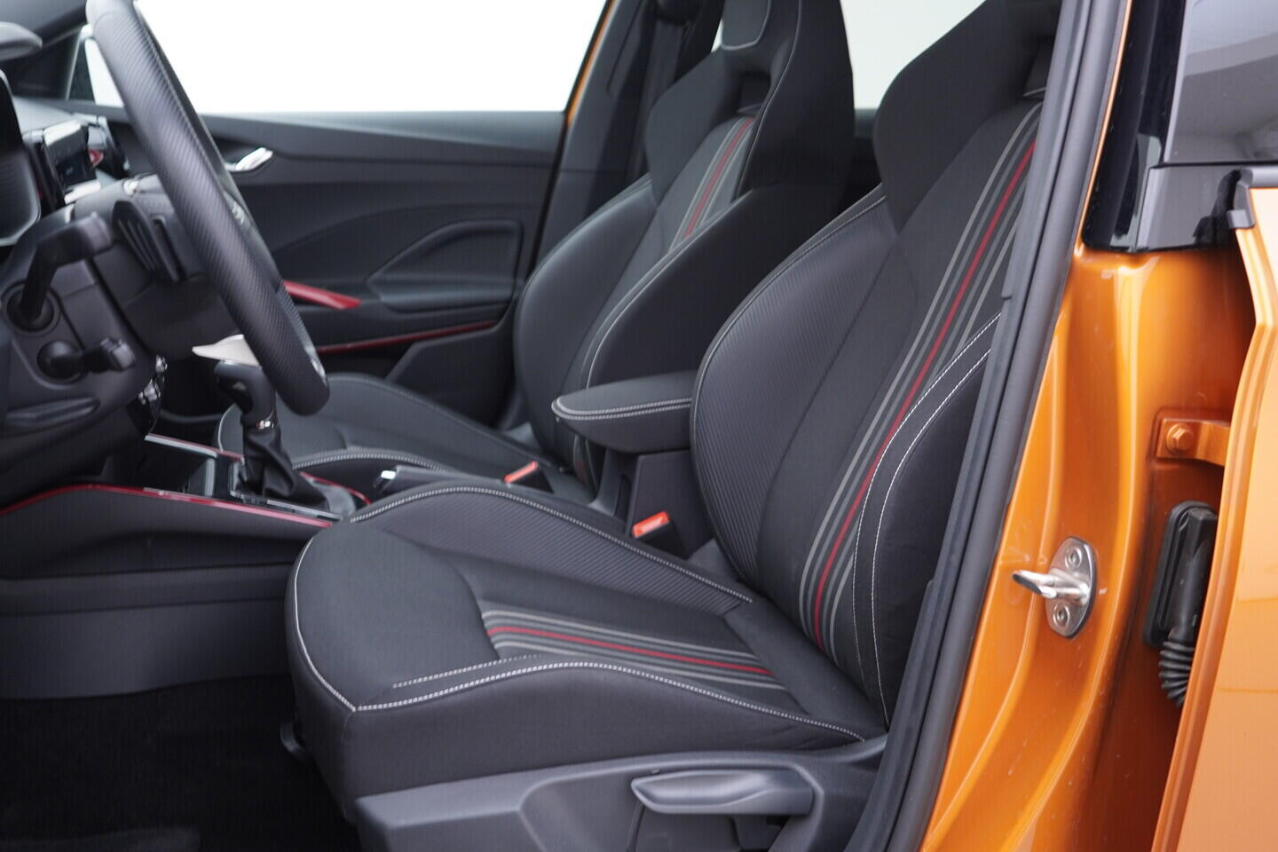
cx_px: 639
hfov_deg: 53.1
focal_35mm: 36
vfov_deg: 36.9
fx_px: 1278
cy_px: 426
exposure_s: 1/40
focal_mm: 24
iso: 250
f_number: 2.8
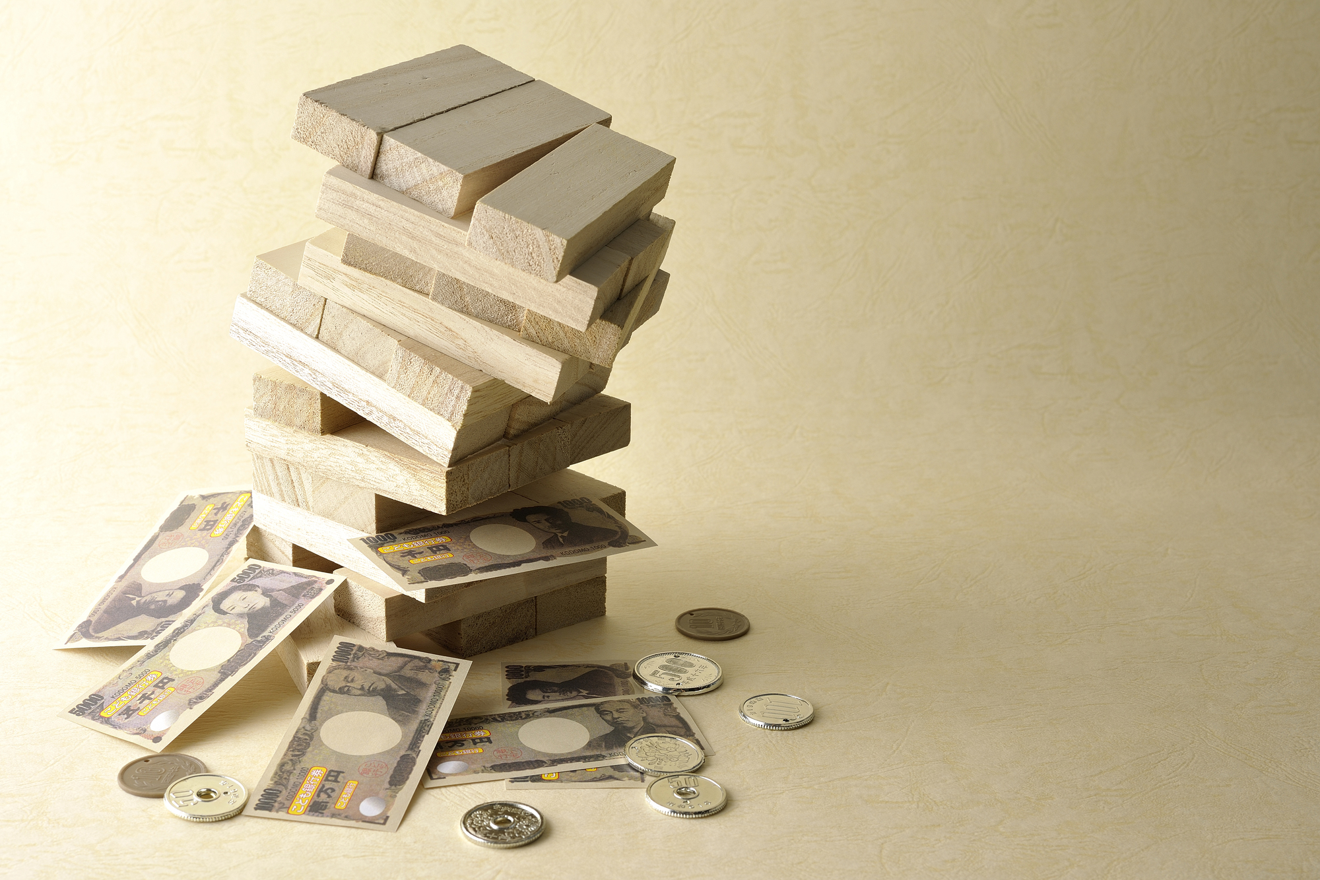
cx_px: 660
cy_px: 440
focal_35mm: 60
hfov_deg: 33.4
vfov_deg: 22.6
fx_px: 2200
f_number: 14
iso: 100
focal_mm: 60
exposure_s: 1/125
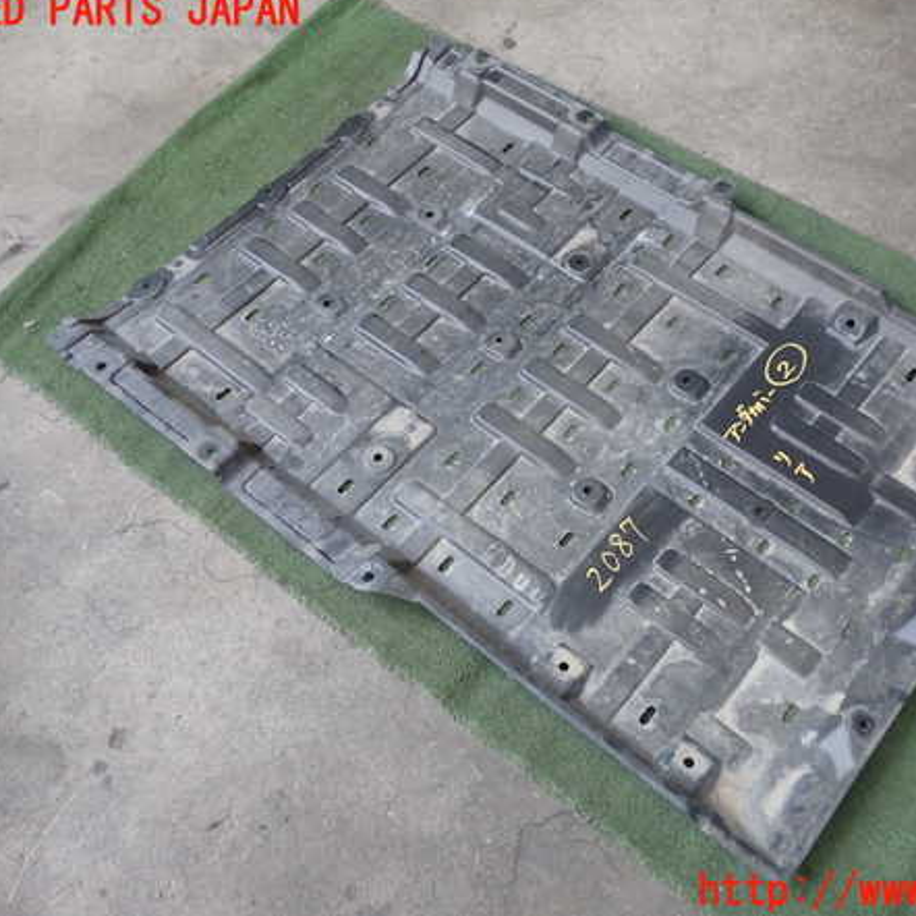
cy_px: 452
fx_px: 1078
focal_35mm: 36
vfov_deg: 46.0
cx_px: 545
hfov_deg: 45.8
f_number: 2.3
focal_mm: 5.4
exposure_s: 1/100
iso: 200
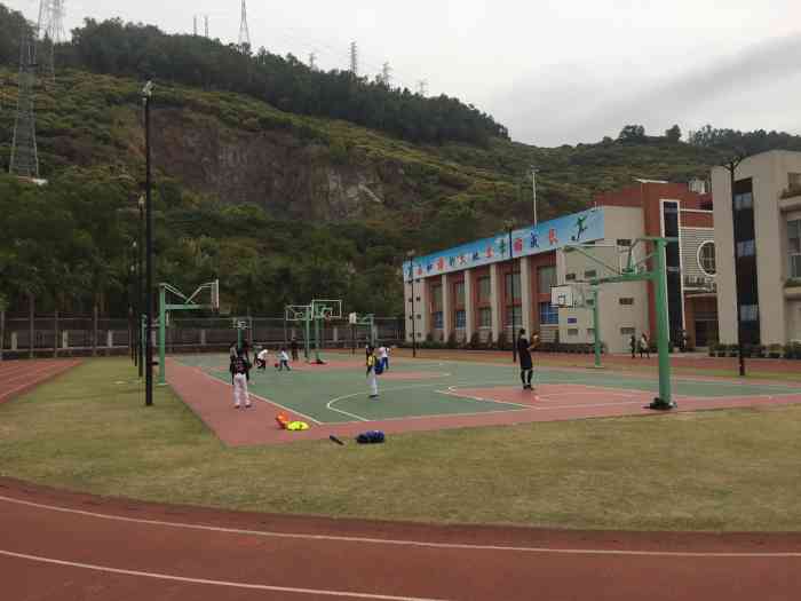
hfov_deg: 61.7
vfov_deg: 48.2
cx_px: 400
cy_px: 300
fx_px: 671
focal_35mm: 29
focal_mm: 4.15
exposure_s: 1/380
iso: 32
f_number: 2.2
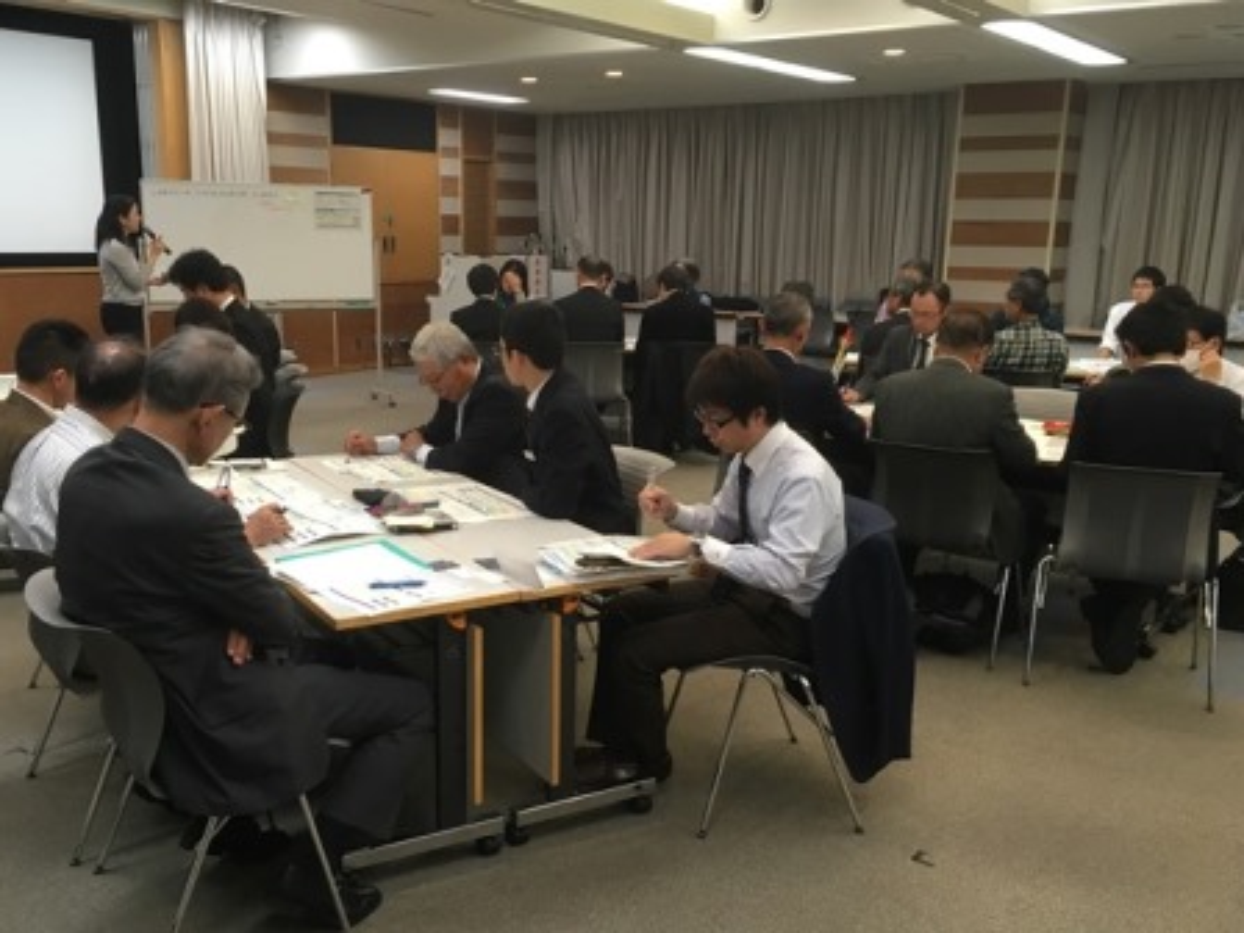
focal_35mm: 29
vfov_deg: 48.2
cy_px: 466
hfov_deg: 61.7
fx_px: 1042
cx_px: 622
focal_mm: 4.15
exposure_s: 1/30
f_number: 2.2
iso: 80
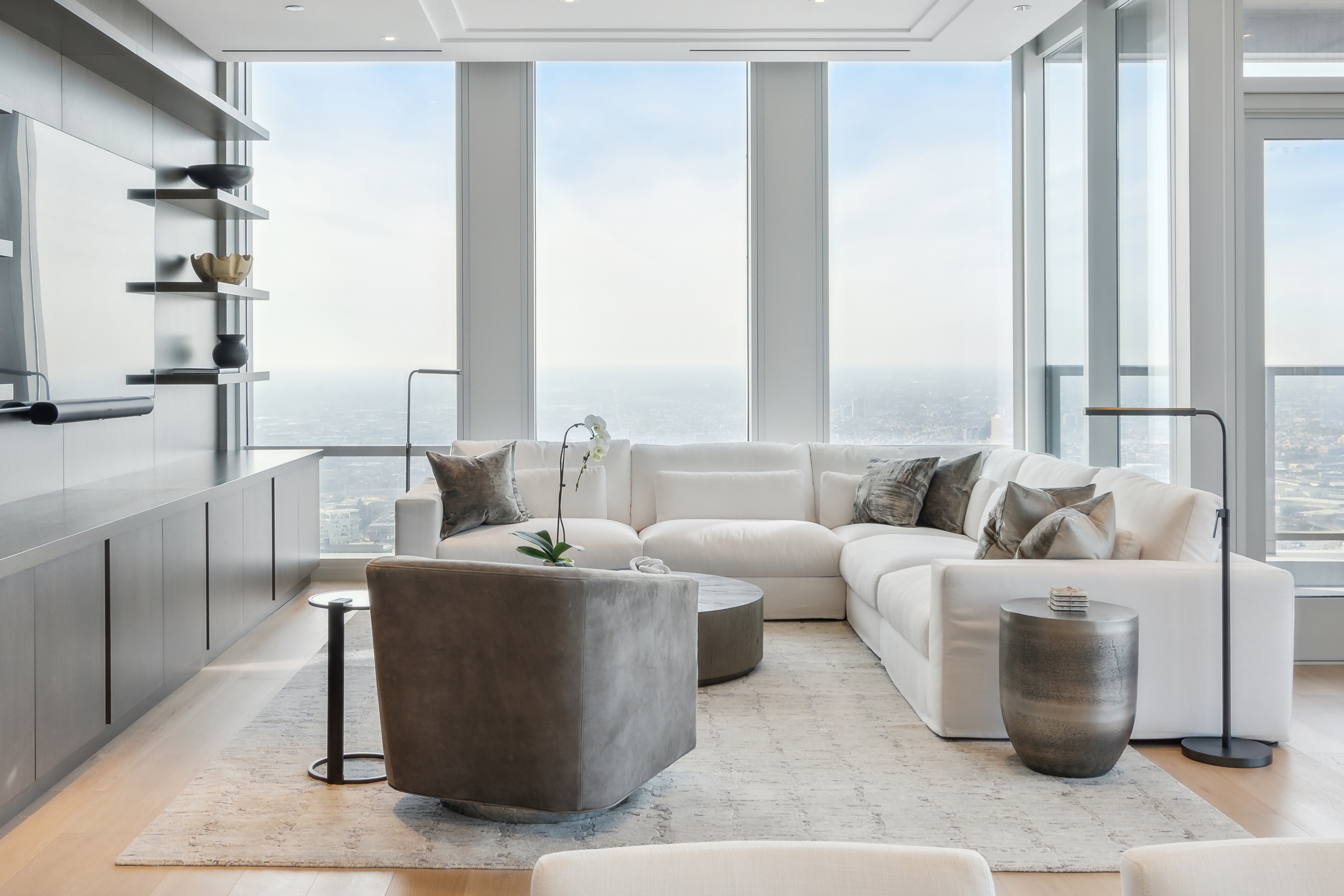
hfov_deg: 51.8
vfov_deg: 35.8
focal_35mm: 37
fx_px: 1381
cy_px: 357
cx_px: 609
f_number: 8
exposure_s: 1/6
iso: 200
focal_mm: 16
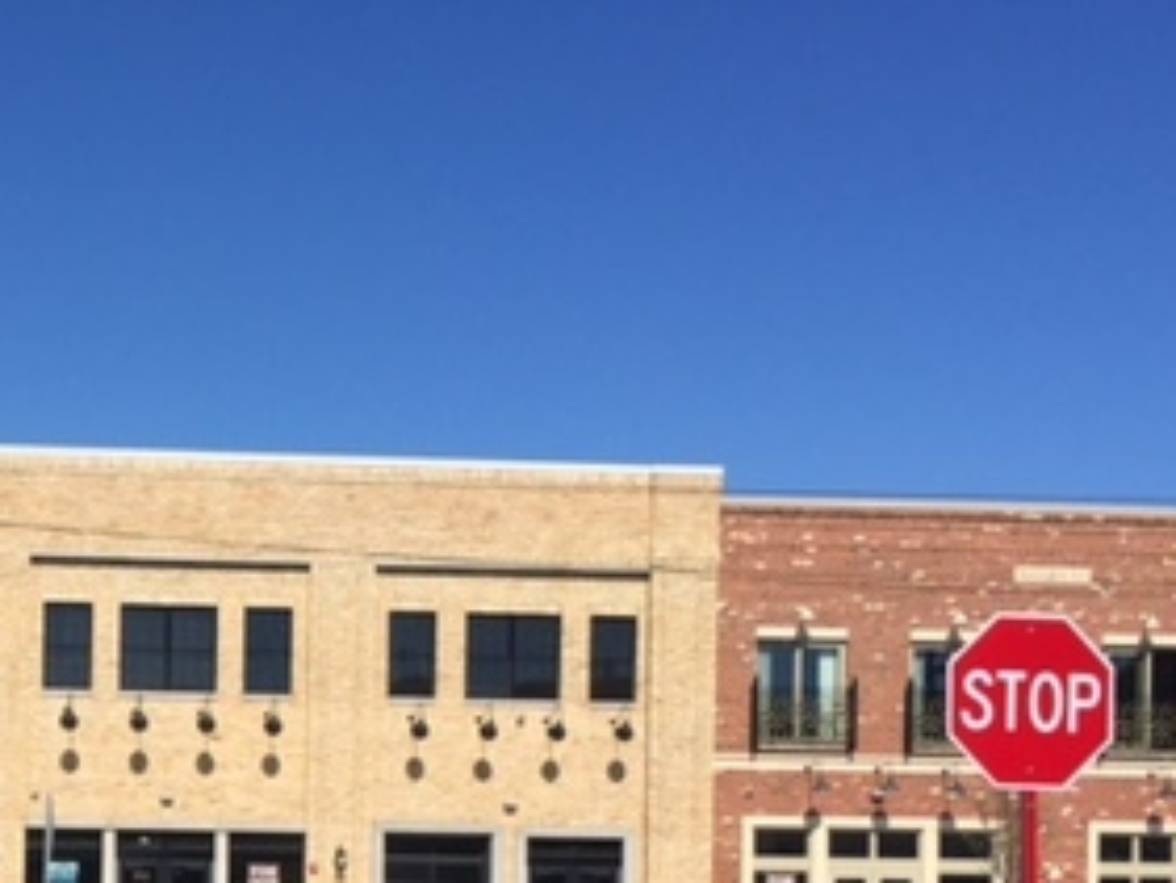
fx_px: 2243
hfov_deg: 28.0
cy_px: 904
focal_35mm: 66
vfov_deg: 21.4
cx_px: 63
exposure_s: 1/3597
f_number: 2.2
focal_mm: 4.15
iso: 32
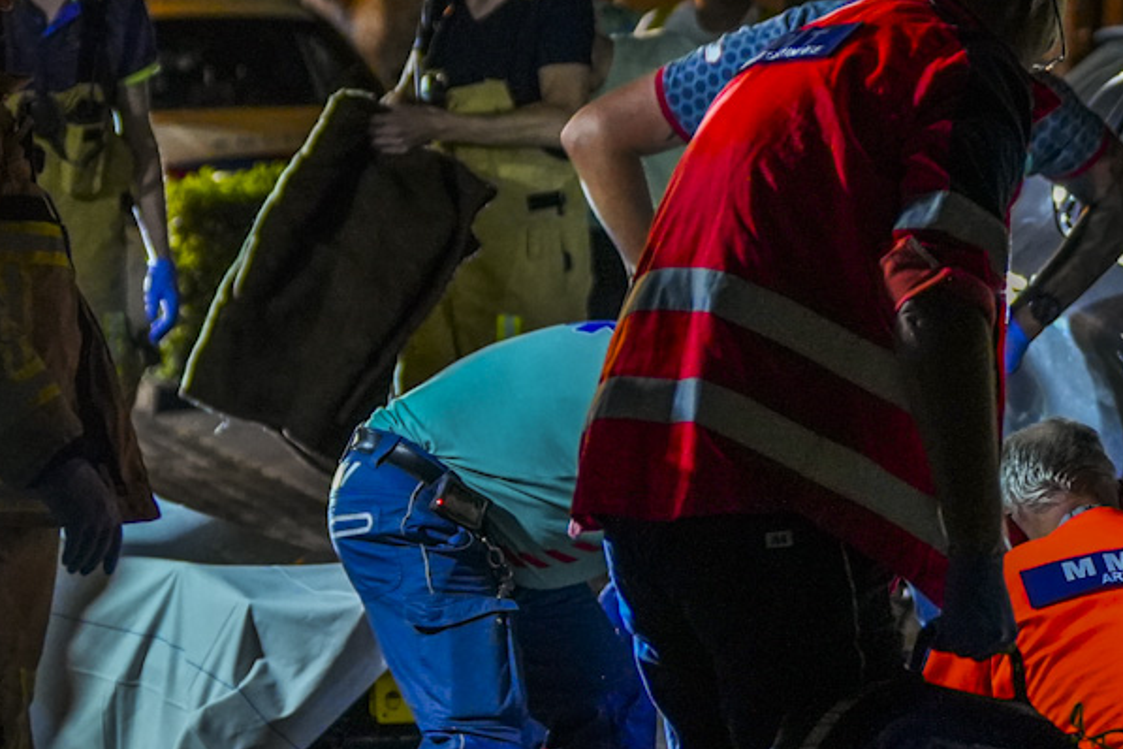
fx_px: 7018
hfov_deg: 9.1
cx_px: 1102
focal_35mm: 225
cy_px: 378
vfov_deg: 6.1
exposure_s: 1/125
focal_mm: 70
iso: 3200
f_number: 2.8
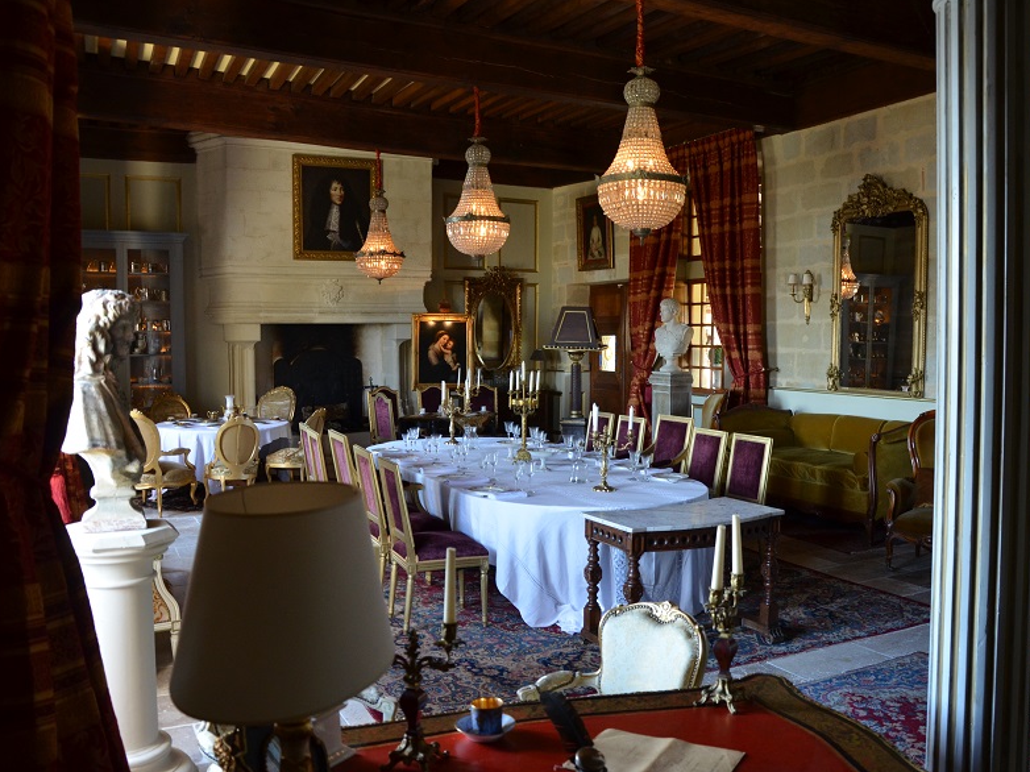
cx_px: 547
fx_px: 892
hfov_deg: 59.9
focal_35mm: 30
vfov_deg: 46.8
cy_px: 389
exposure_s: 1/60
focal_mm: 18
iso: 800
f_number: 4
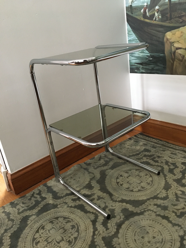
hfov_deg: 48.2
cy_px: 124
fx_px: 208
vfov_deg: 61.7
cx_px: 93
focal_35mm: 29
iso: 250
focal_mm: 4.15
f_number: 2.2
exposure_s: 1/17
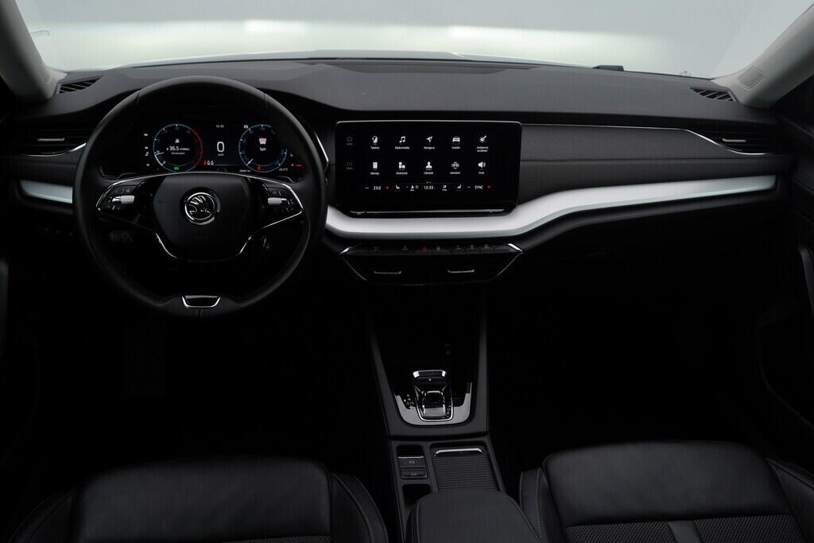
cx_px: 407
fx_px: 814
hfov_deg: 53.1
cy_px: 272
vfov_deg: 36.9
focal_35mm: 36
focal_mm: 24
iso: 125
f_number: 4.5
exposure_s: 1/100
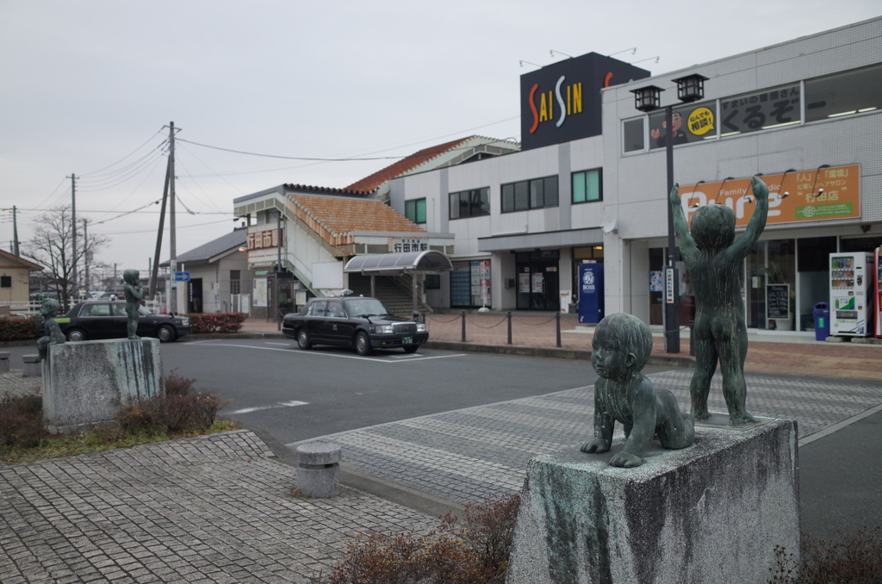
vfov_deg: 46.2
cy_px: 292
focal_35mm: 28
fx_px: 685
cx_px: 441
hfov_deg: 65.6
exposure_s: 1/640
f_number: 2.8
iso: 400
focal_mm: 18.3
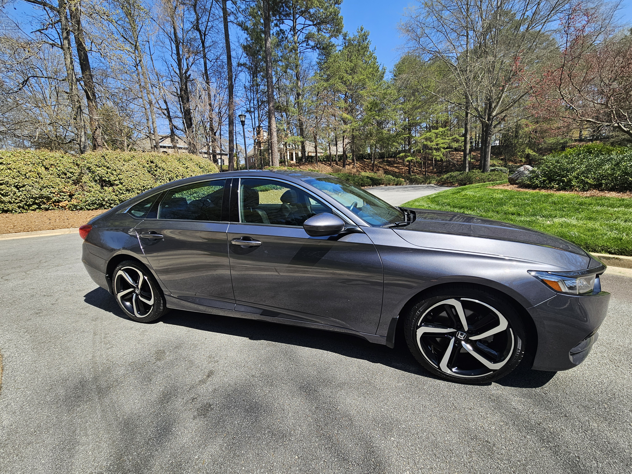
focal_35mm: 13
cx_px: 316
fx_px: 237
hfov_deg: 106.2
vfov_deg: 89.9
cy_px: 237
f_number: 2.2
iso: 50
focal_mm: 2.2
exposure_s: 1/957
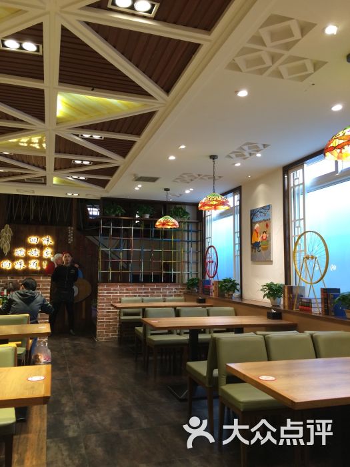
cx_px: 175
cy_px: 234
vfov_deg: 61.7
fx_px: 391
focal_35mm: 29
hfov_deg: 48.2
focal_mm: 4.15
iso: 125
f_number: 2.2
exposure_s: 1/33
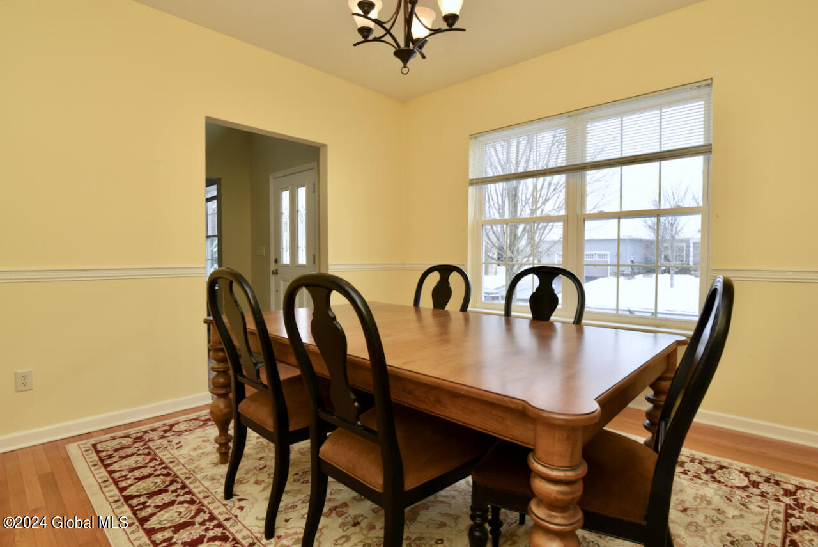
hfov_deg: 93.2
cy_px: 274
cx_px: 409
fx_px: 386
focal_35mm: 17
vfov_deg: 70.5
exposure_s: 1/60
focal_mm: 17
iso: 400
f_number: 8
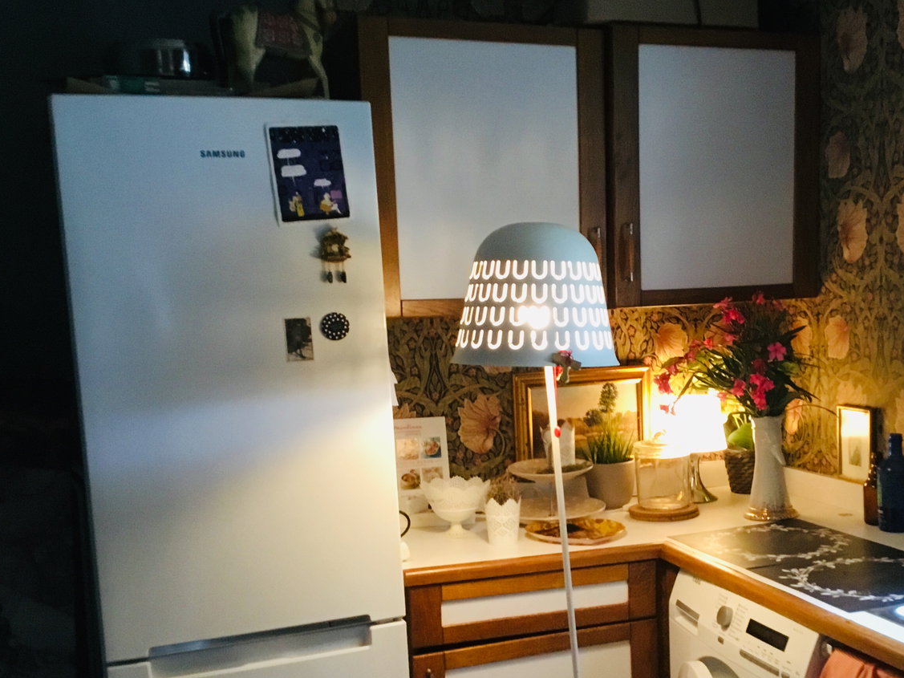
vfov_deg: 32.6
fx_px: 1149
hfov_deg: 42.7
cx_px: 545
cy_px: 442
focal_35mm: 44
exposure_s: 1/33
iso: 200
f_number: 2.4
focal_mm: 3.3
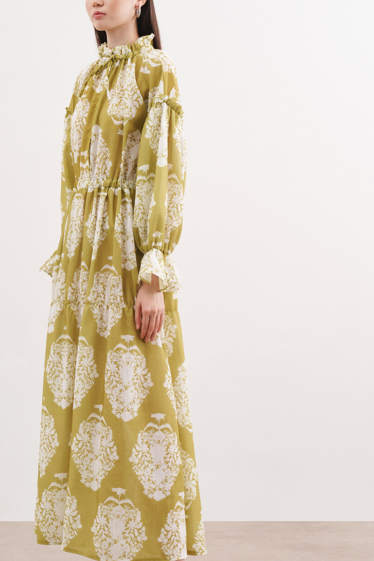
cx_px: 133
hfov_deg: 18.1
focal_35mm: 75
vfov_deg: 27.0
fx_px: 1169
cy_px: 286
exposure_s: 1/160
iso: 400
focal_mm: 51
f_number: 11
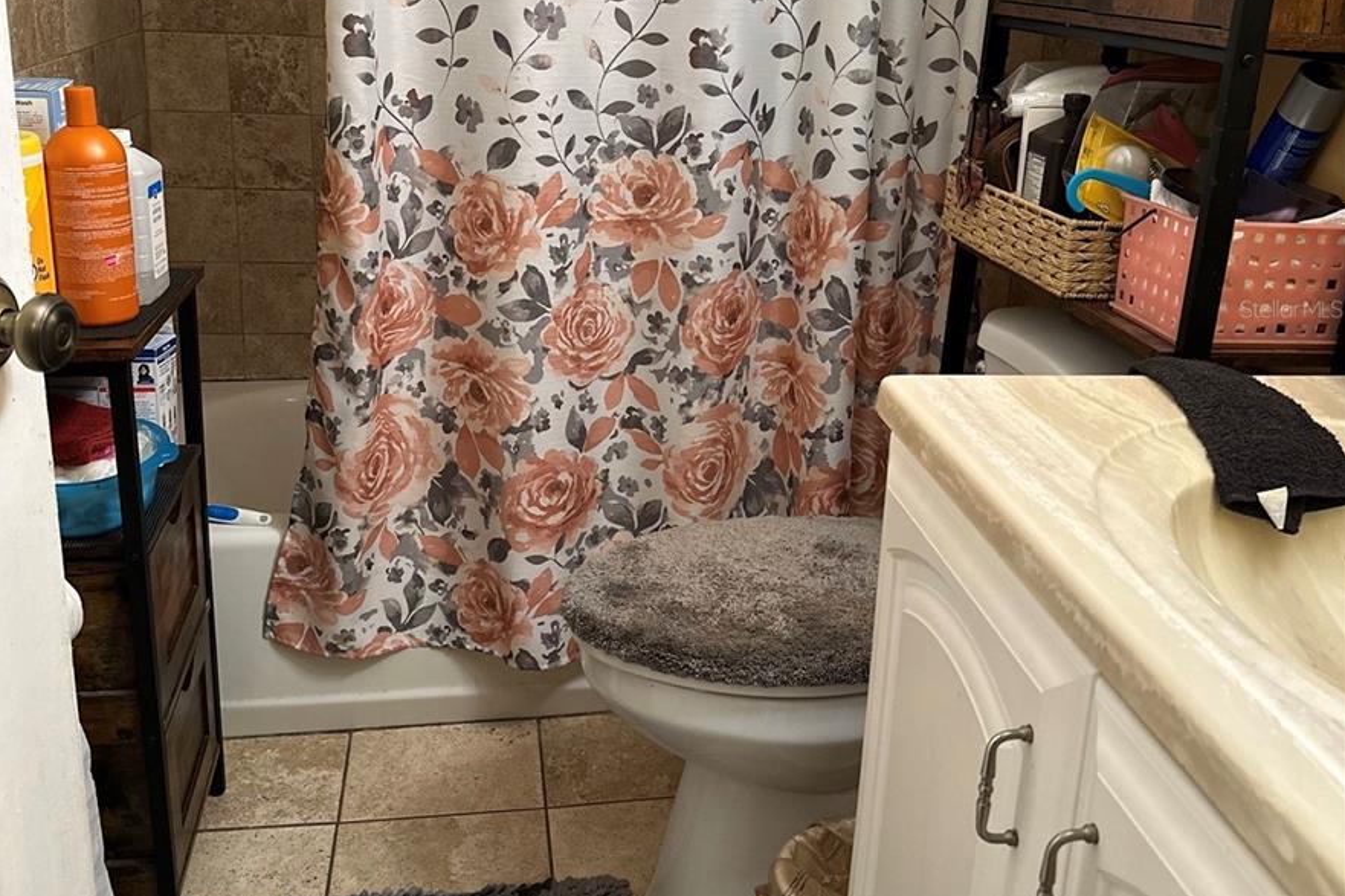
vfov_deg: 38.5
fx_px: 1270
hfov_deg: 55.8
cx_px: 661
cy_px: 308
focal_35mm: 34
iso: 400
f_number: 1.78
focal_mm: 6.86
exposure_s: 1/60
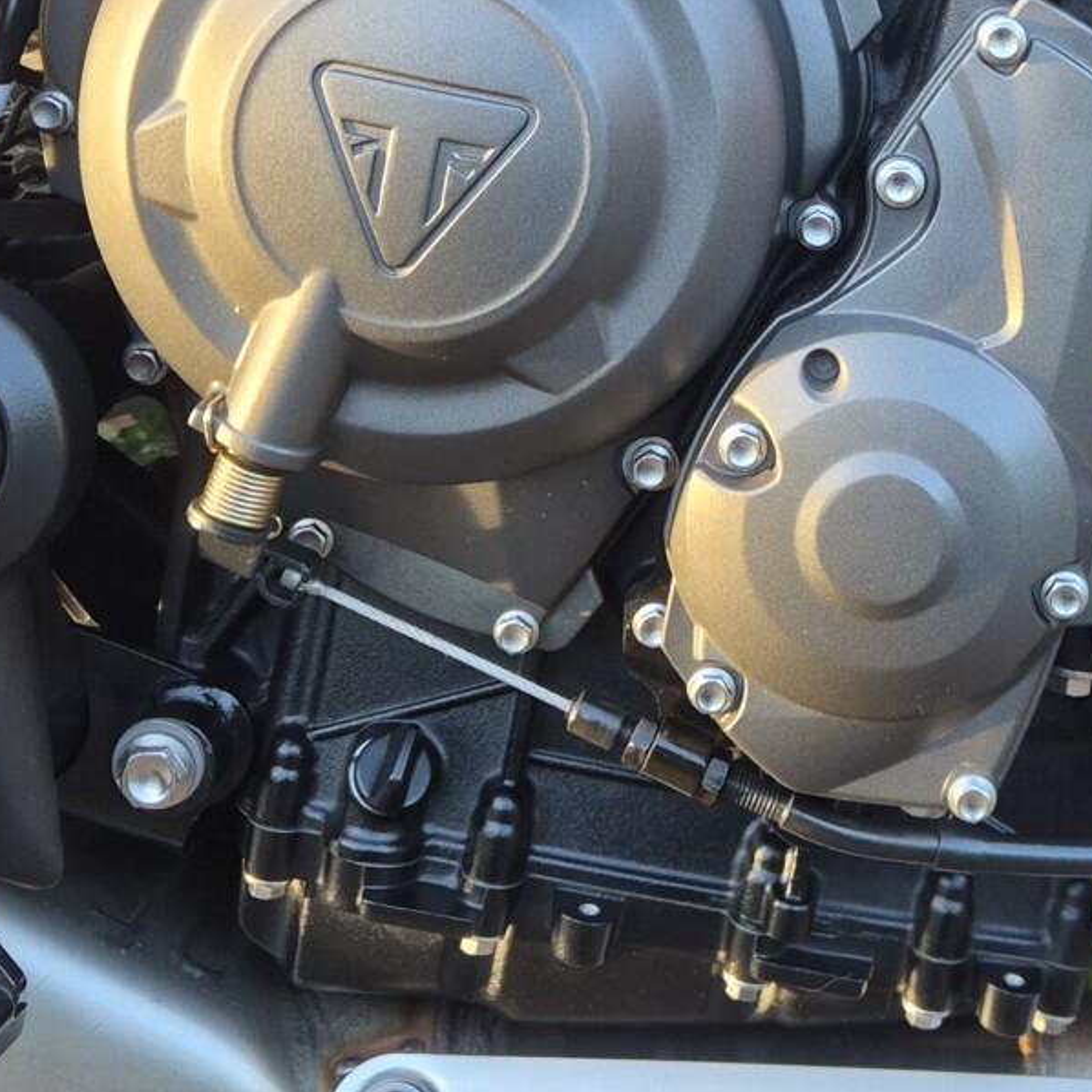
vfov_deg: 24.7
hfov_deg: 24.8
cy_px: 139
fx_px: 2427
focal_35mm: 68
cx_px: 928
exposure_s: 1/180
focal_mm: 5.4
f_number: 1.8
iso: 160
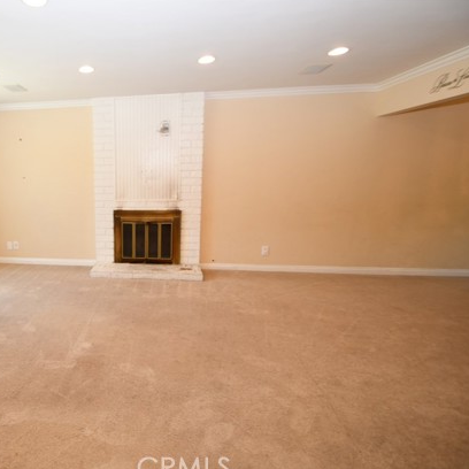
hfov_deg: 69.6
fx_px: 307
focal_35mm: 20
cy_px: 239
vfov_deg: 74.8
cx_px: 114
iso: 220
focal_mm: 10
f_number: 4
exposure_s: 1/60
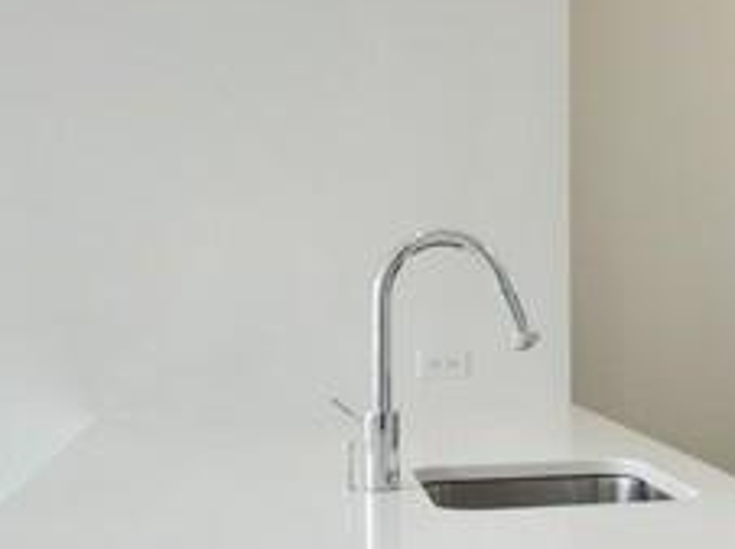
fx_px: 1464
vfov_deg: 21.3
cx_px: 813
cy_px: 258
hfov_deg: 26.0
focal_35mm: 69
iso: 200
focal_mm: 18
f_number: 11
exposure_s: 1/8
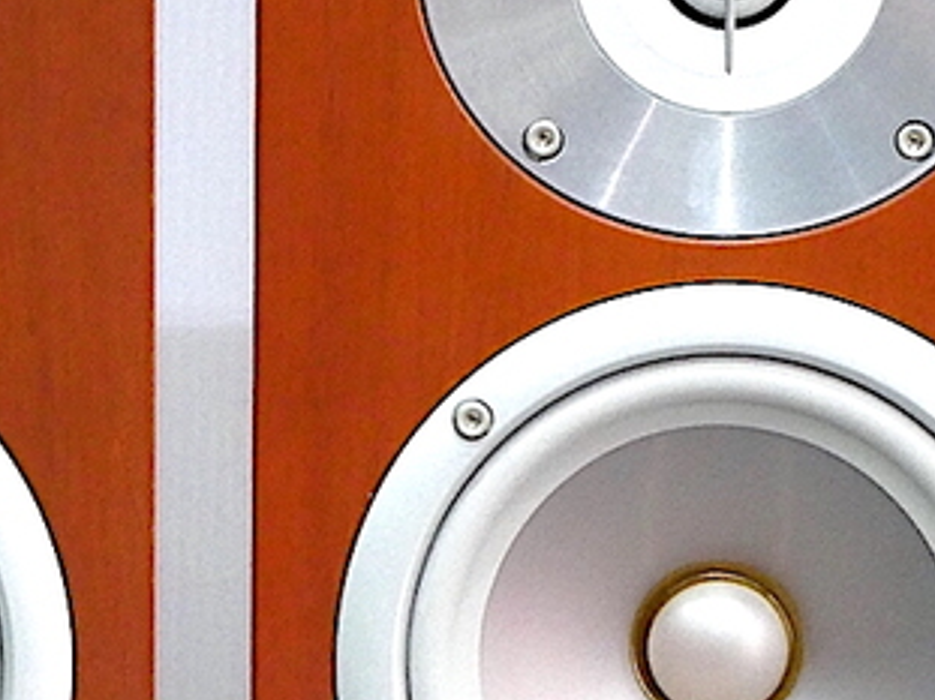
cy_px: 345
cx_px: 189
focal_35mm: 417
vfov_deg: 3.6
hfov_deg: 4.8
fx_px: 11259
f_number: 5.6
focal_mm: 24.2
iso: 400
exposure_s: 1/13
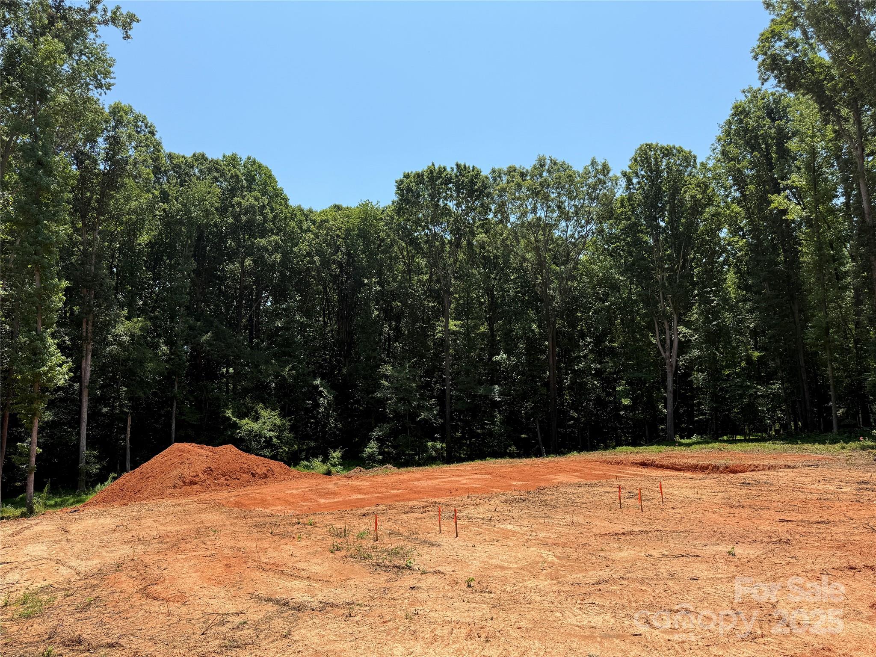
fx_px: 607
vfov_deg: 56.8
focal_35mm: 24
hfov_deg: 71.6
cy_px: 328
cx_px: 438
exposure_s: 1/3584
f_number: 1.78
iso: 80
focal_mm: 6.76
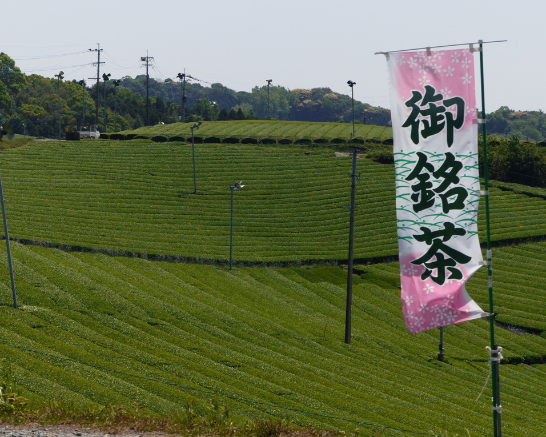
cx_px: 263
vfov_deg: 11.1
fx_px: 2246
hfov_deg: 13.9
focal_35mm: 139
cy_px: 219
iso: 100
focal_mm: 23.9
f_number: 4
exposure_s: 1/400
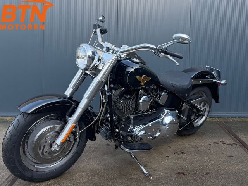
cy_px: 93
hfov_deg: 71.6
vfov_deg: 56.8
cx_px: 124
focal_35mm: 24
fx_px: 172
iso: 50
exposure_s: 1/126
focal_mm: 6.76
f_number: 1.78
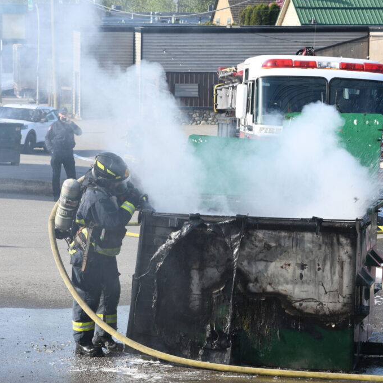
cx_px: 152
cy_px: 191
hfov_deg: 11.6
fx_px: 1878
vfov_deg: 11.6
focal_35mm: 150
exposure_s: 1/160
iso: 125
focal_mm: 78
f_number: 7.1
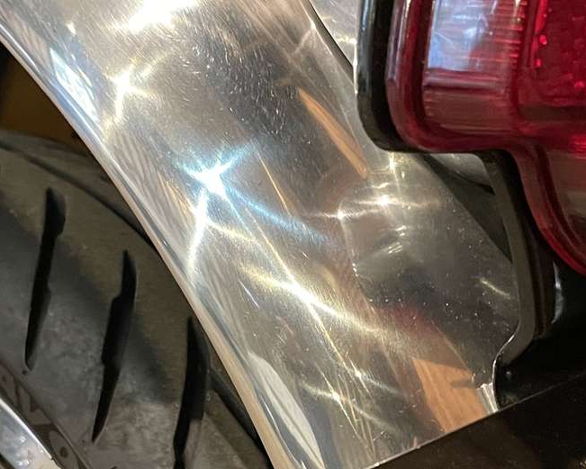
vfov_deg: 19.5
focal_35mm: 78
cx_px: 323
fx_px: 1353
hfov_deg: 24.4
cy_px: 373
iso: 640
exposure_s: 1/25
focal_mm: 4.2
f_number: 1.6
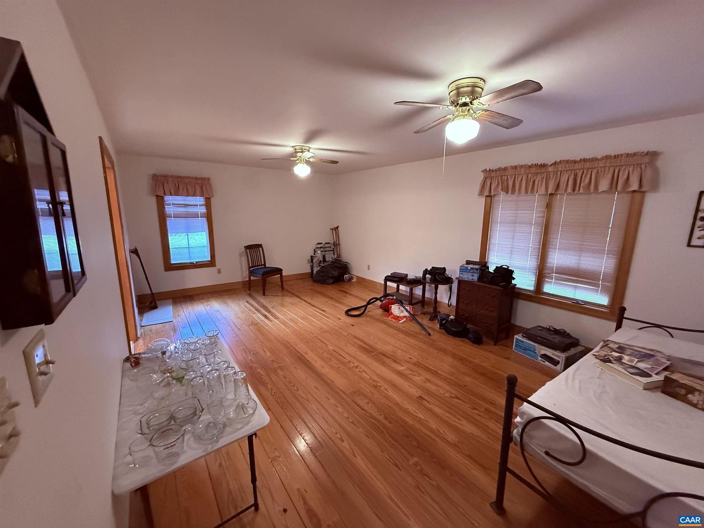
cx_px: 352
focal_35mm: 14
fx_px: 285
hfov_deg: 102.1
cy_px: 264
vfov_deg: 85.7
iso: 800
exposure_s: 1/60
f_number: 2.2
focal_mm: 2.22
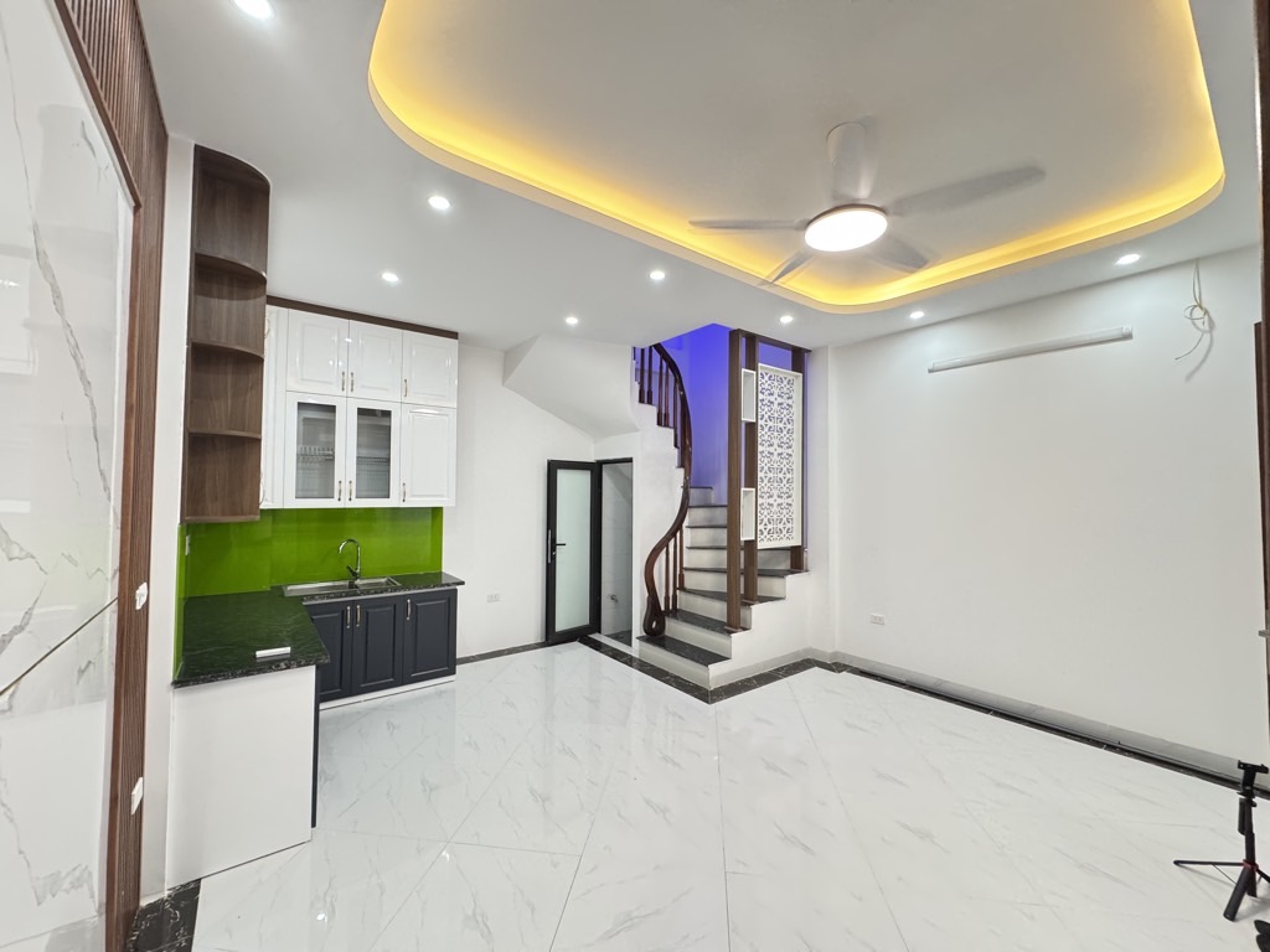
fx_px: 514
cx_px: 635
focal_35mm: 14
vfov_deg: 85.7
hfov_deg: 102.1
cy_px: 476
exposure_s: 1/50
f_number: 2.2
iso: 320
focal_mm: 2.22
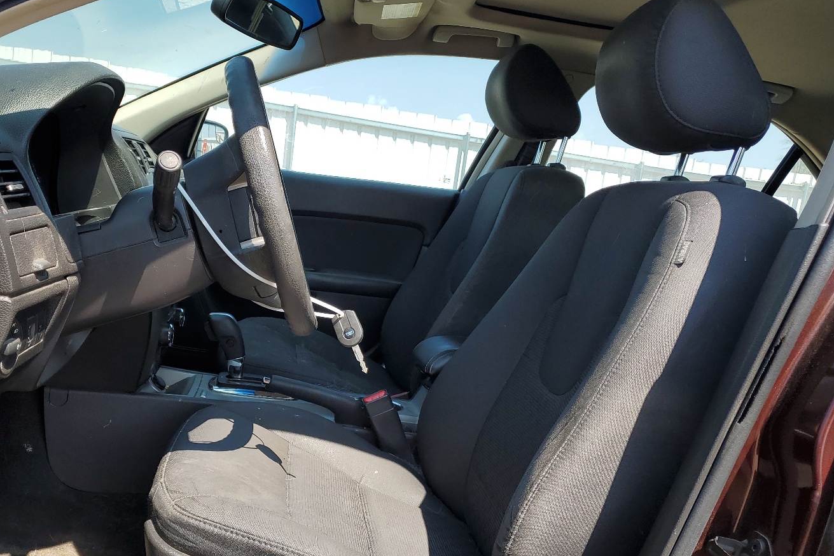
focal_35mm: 33
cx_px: 336
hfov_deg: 56.8
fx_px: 764
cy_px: 337
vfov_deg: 39.8
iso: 50
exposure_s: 1/1000
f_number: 1.5
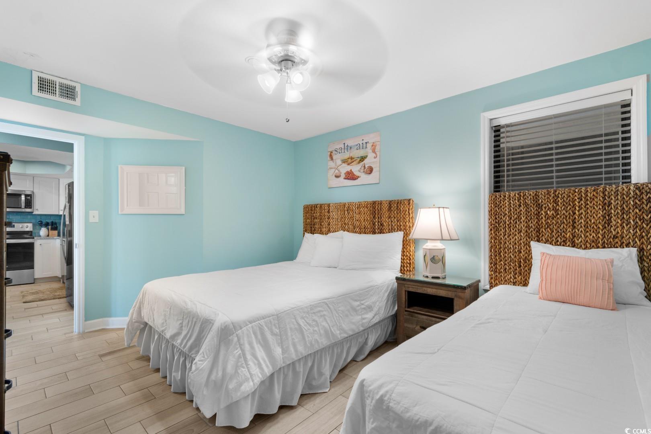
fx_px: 271
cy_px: 217
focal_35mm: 15
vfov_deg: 77.3
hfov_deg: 100.4
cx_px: 326
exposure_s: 1/5
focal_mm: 10
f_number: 4.5
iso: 100
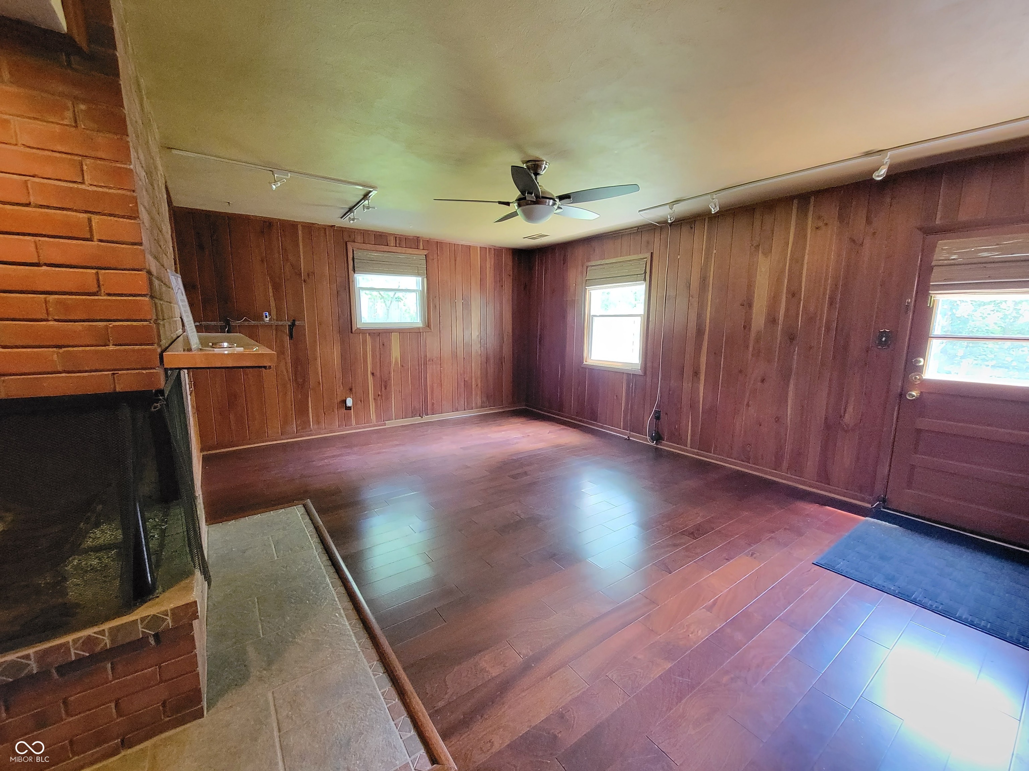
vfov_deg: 89.9
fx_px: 386
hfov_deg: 106.2
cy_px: 386
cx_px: 514
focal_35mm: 13
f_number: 2.2
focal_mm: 2.2
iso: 1250
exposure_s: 1/24
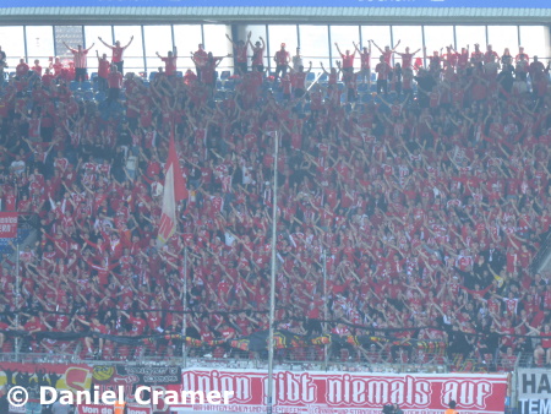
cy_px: 207
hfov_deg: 6.6
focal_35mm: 300
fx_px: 4778
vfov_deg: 5.0
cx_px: 276
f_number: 5.8
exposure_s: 1/80
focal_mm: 53.8
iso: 125
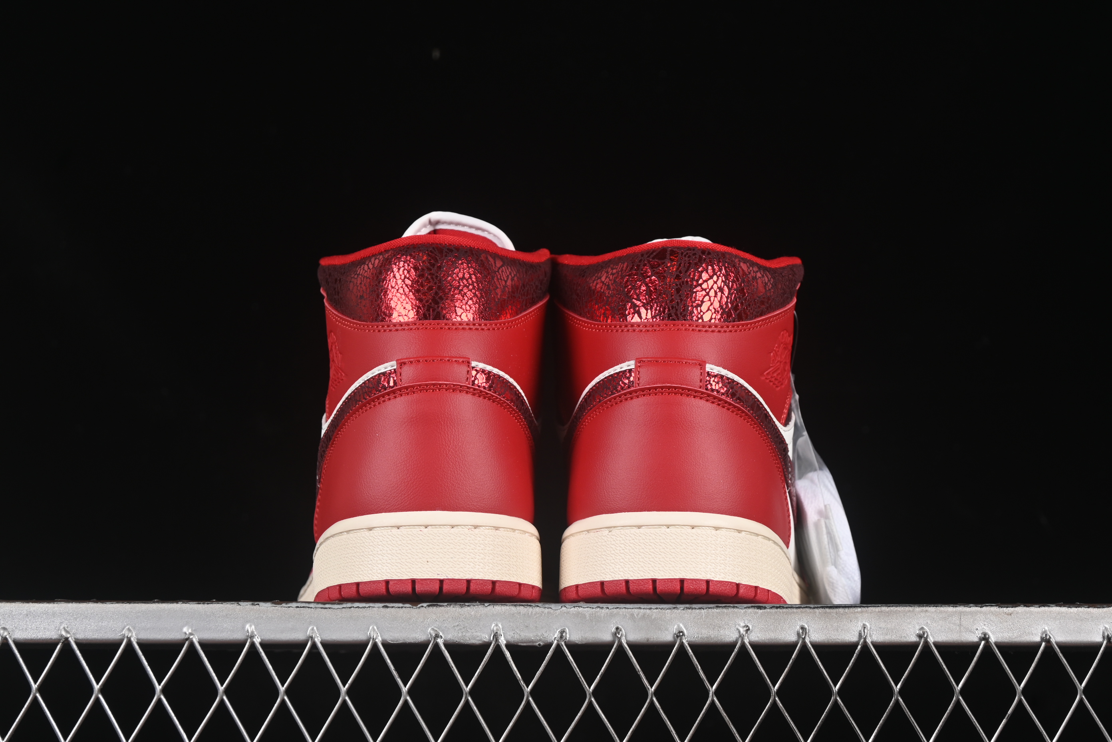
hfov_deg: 27.0
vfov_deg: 18.2
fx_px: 2316
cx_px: 556
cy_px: 371
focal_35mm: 75
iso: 160
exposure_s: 1/80
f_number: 7.1
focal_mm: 50
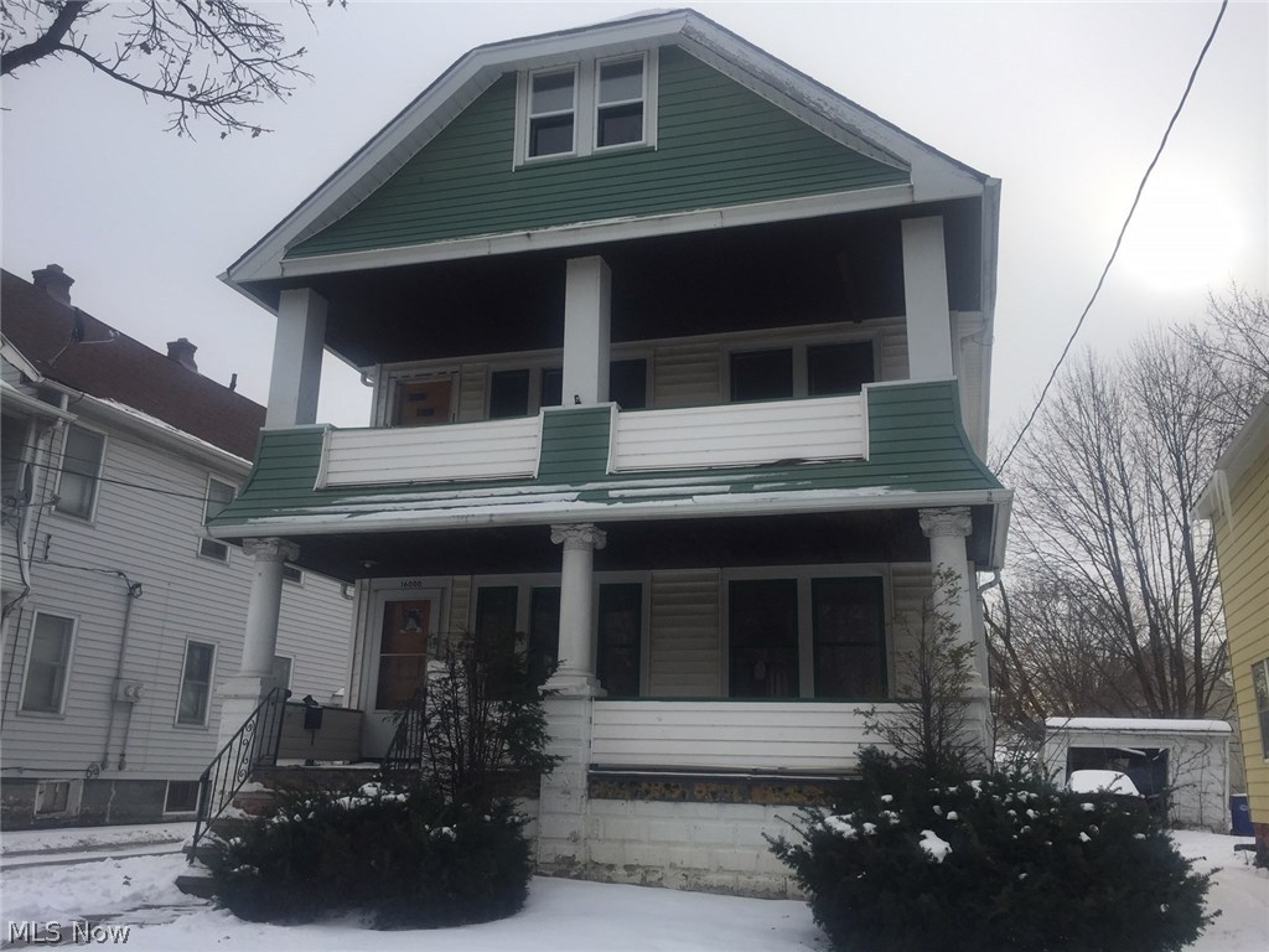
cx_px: 634
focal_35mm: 29
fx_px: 1063
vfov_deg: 48.2
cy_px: 476
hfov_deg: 61.7
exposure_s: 1/1582
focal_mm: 4.15
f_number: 2.2
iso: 32
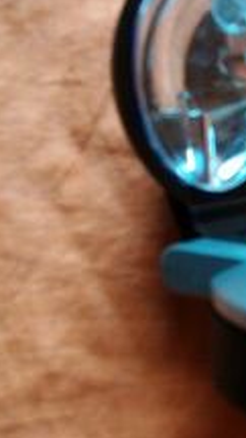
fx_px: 904
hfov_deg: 14.4
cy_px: 198
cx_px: 374
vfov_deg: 27.2
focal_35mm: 78
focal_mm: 5.7
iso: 80
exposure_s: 1/40.9
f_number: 2.9
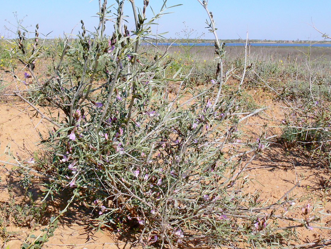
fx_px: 430
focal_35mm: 45
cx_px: 142
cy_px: 90
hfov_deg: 42.0
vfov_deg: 32.0
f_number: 10
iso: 100
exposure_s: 1/250
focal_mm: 7.4
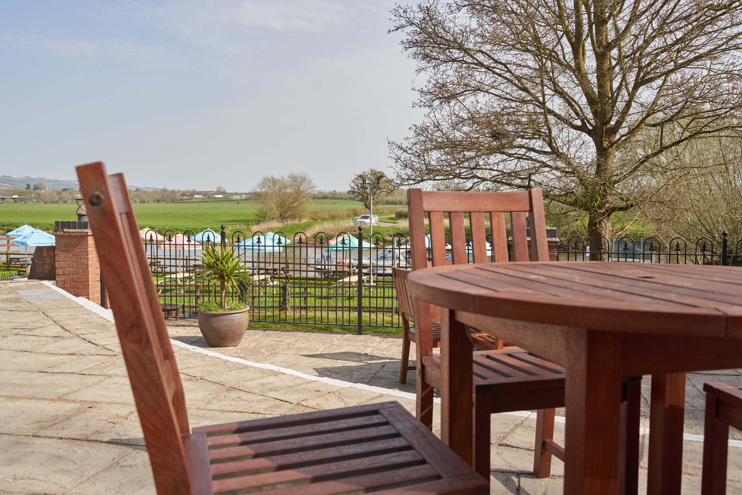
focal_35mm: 33
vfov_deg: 40.0
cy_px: 248
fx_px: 680
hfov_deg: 57.2
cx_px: 371
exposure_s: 1/2000
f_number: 7.1
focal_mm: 33
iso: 640
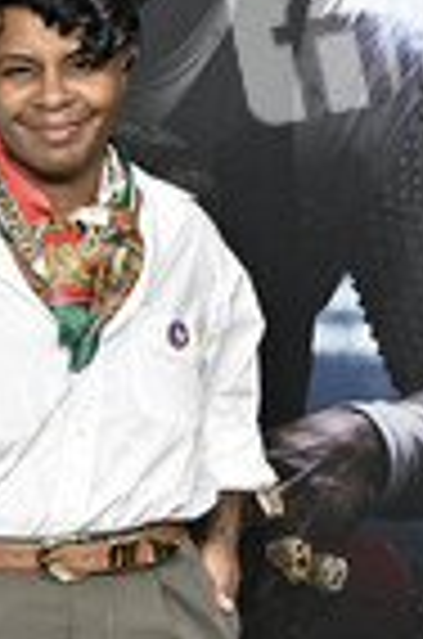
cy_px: 693
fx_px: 1948
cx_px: 50
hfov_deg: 12.3
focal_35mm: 110
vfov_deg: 18.0
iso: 400
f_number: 6.3
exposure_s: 1/400
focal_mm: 39
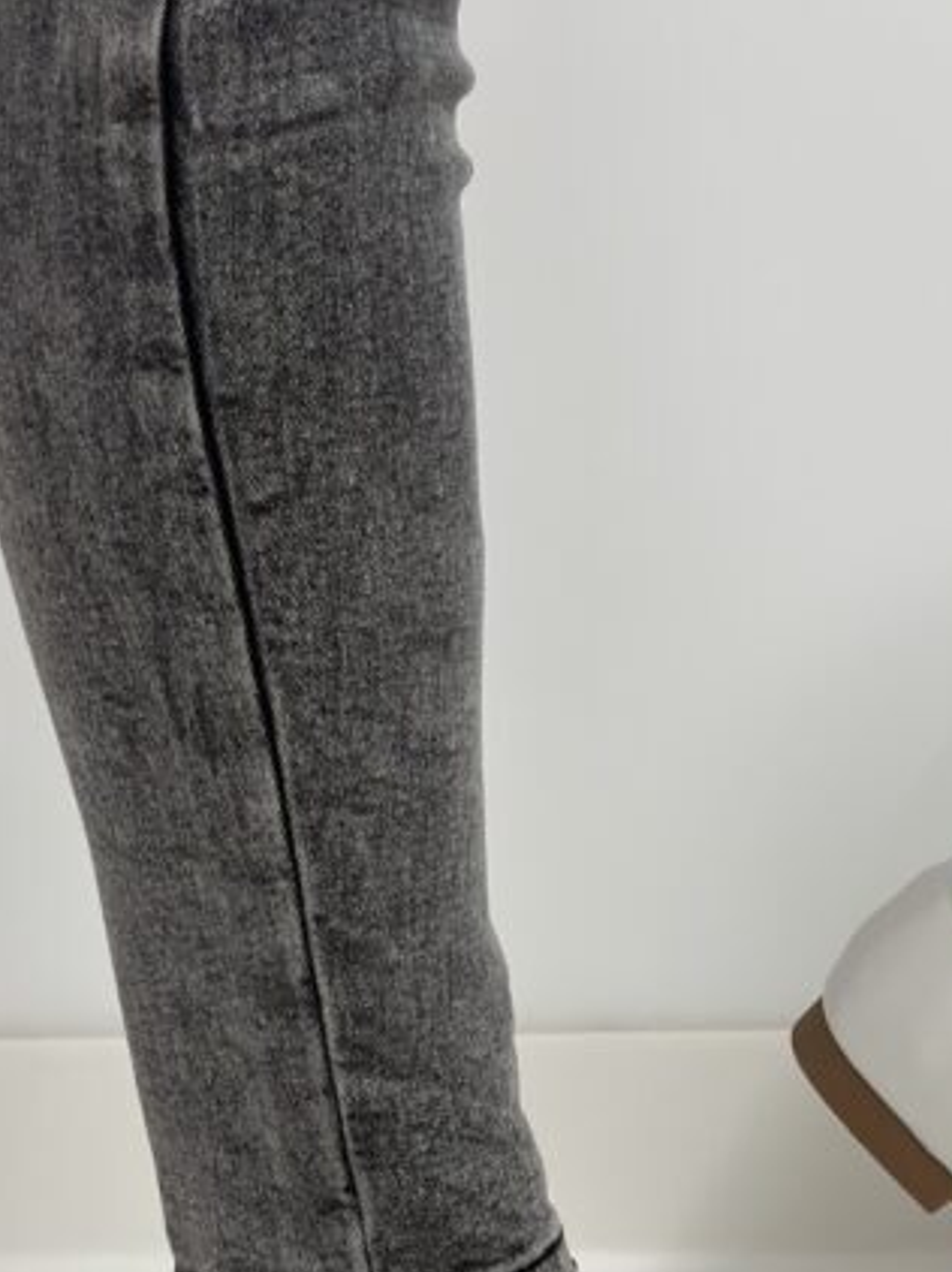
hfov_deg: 16.0
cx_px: 886
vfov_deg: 21.3
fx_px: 3340
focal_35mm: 91
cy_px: 1031
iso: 125
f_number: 1.78
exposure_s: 1/100
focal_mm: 6.86
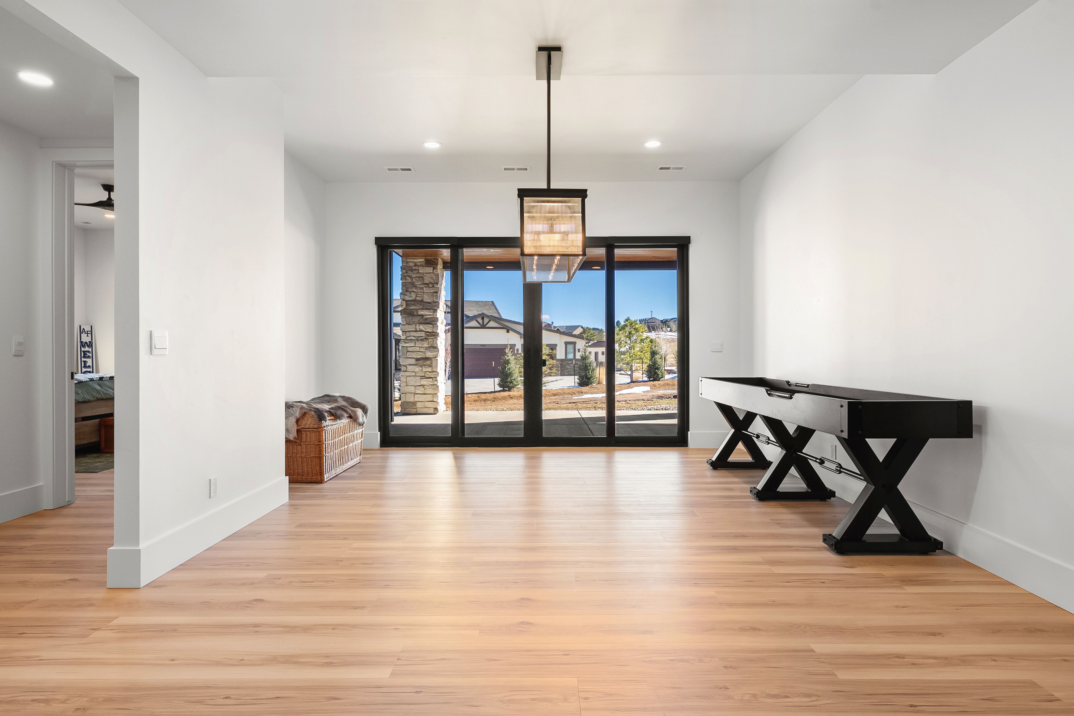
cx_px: 537
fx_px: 567
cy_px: 358
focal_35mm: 19
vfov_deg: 64.6
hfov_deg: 86.9
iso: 640
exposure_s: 1/30
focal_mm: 19
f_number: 8
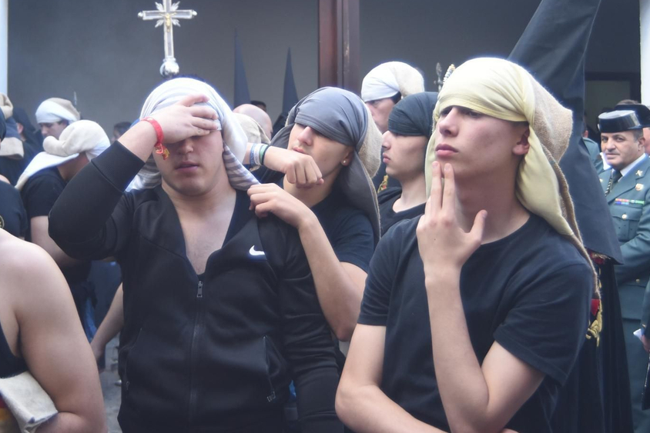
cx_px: 199
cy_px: 87
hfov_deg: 35.8
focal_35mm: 55
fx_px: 993
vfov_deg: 24.2
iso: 900
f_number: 3.5
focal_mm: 29
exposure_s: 1/640
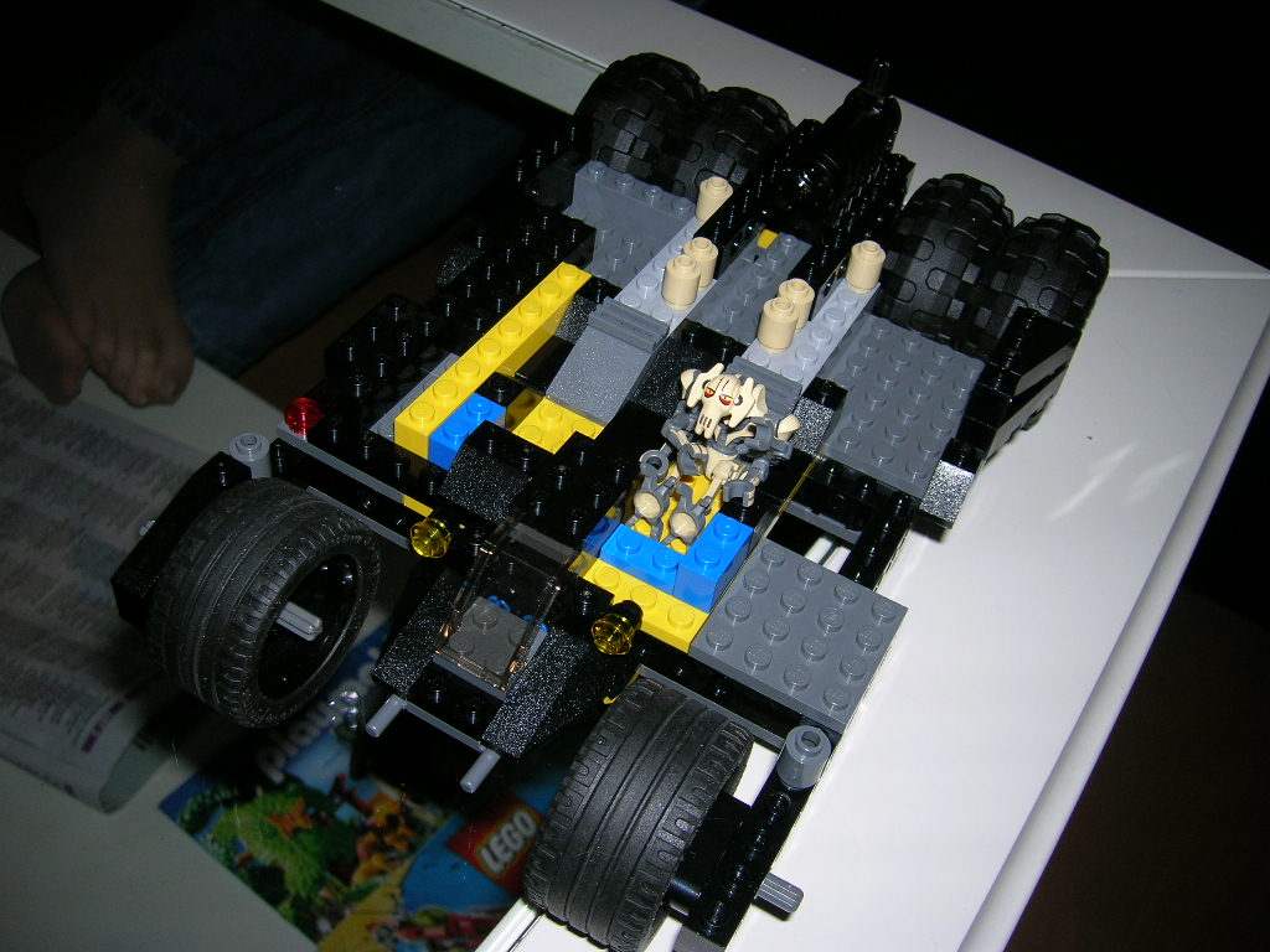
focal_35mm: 34
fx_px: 1247
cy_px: 476
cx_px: 635
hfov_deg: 54.0
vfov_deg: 41.8
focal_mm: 5.7
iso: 50
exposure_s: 1/60.1
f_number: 2.9
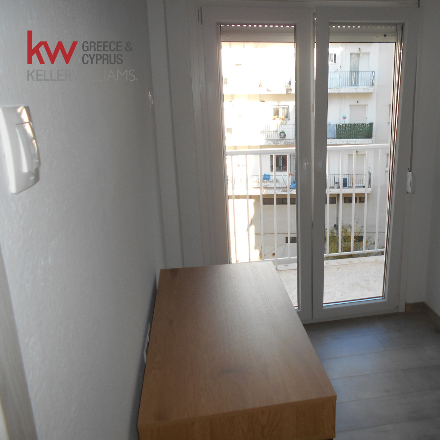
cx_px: 289
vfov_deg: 52.5
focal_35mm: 31
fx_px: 446
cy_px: 218
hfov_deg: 51.7
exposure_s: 1/80
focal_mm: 4.6
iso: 80
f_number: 3.2
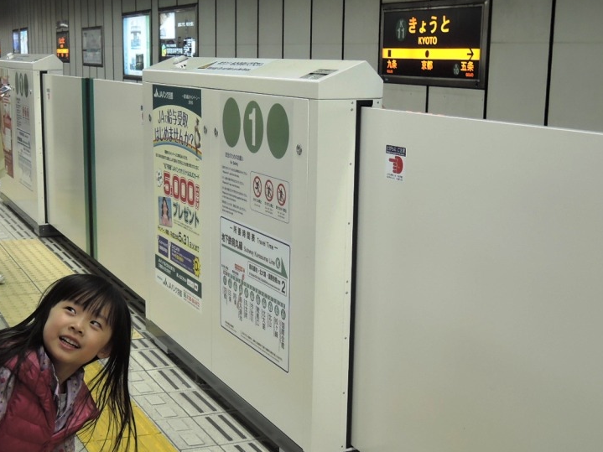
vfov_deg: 25.6
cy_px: 278
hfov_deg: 33.7
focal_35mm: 57
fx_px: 993
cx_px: 245
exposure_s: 1/30
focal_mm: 8.6
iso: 250
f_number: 3.2
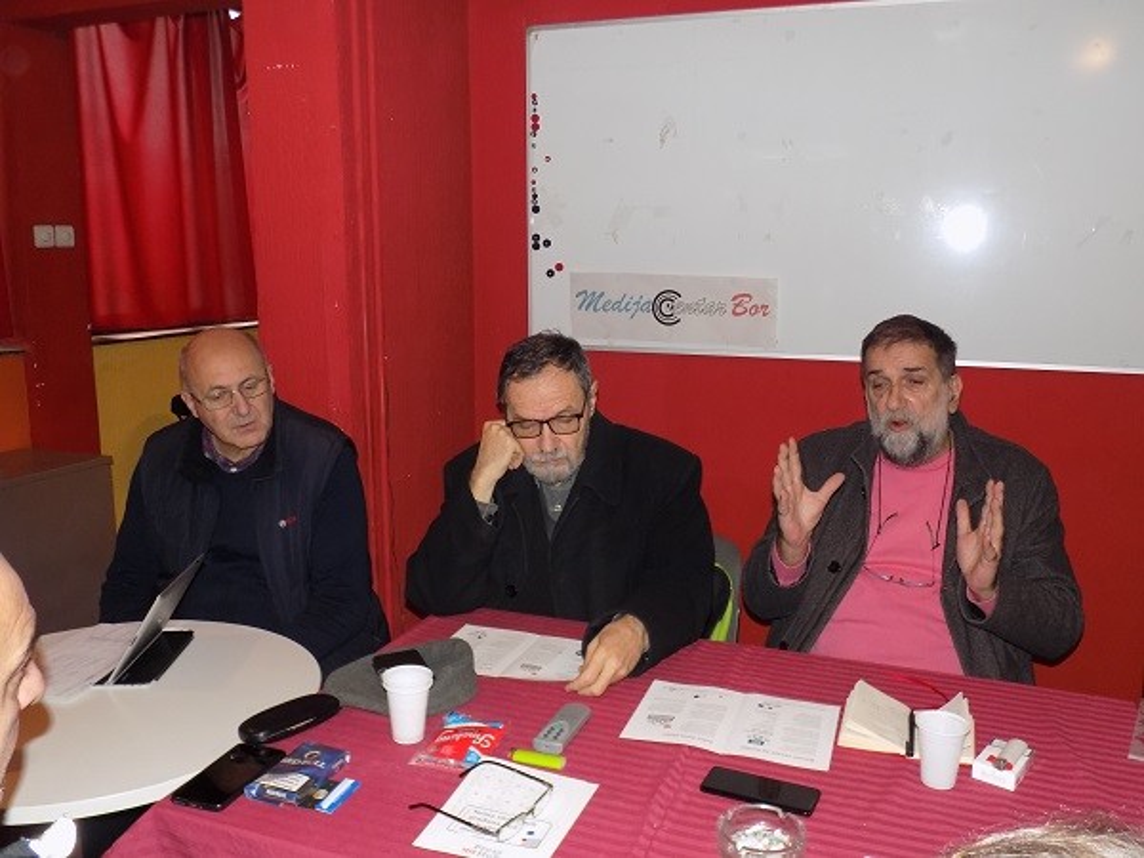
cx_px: 572
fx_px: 991
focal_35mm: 30
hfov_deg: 60.0
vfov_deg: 46.8
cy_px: 429
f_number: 3.3
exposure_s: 1/30
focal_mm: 5.3
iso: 200
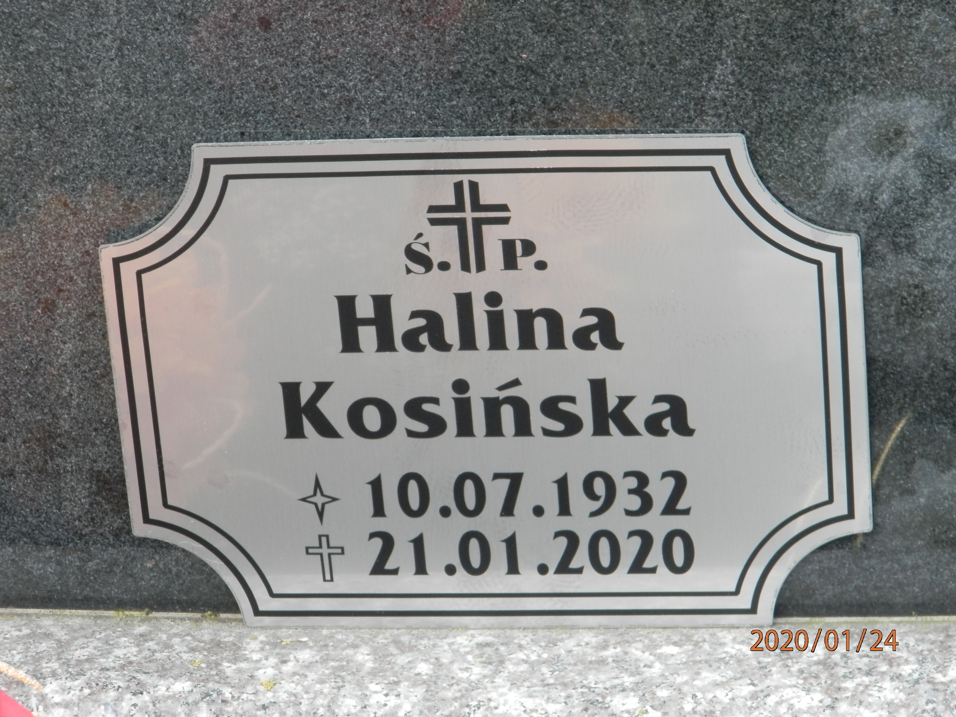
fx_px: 4971
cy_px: 358
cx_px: 478
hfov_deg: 11.0
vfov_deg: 8.2
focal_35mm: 180
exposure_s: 1/80
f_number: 5.1
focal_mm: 32.1
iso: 200
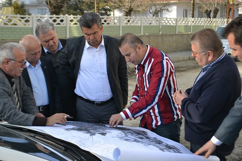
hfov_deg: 37.9
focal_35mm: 52
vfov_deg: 25.7
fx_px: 353
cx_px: 121
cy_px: 80
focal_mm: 35
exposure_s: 1/125
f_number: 5.6
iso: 160
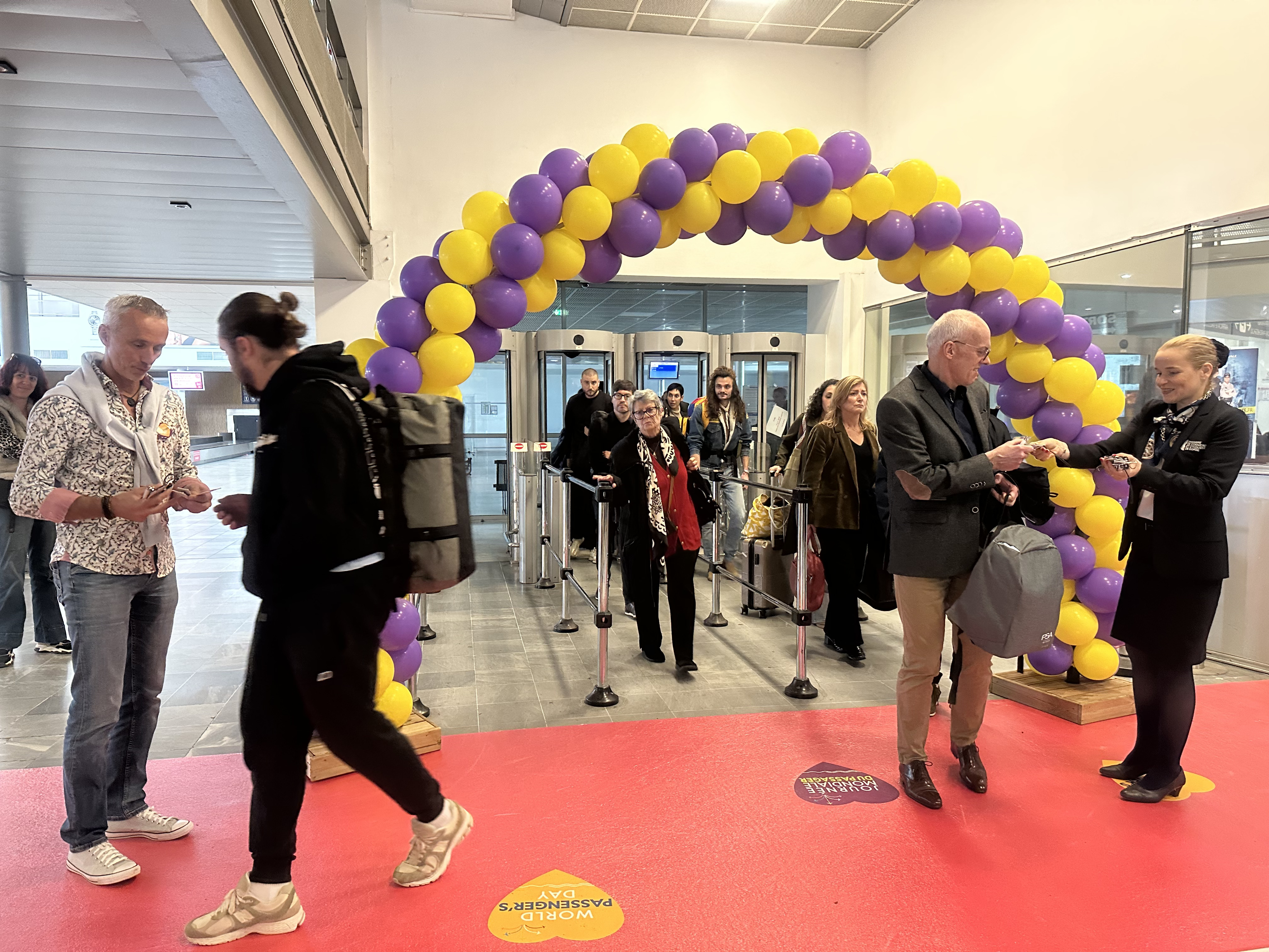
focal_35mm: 24
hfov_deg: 71.6
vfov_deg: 56.8
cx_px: 634
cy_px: 476
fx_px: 880
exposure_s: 1/50
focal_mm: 6.86
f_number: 1.78
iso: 500
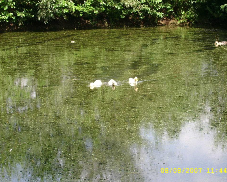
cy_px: 91
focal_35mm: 108
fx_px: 726
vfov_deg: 14.3
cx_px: 116
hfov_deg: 17.8
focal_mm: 17.14
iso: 50
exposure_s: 1/92
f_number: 4.9
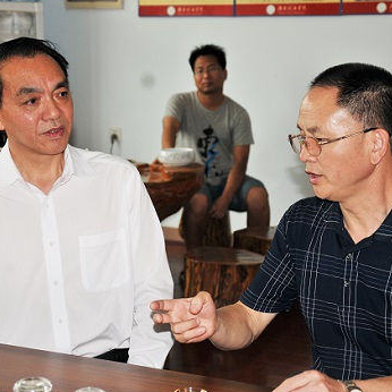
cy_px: 198
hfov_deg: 19.8
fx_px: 1123
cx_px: 178
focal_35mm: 88
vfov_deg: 19.8
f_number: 4.8
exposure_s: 1/125
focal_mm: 45
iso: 200
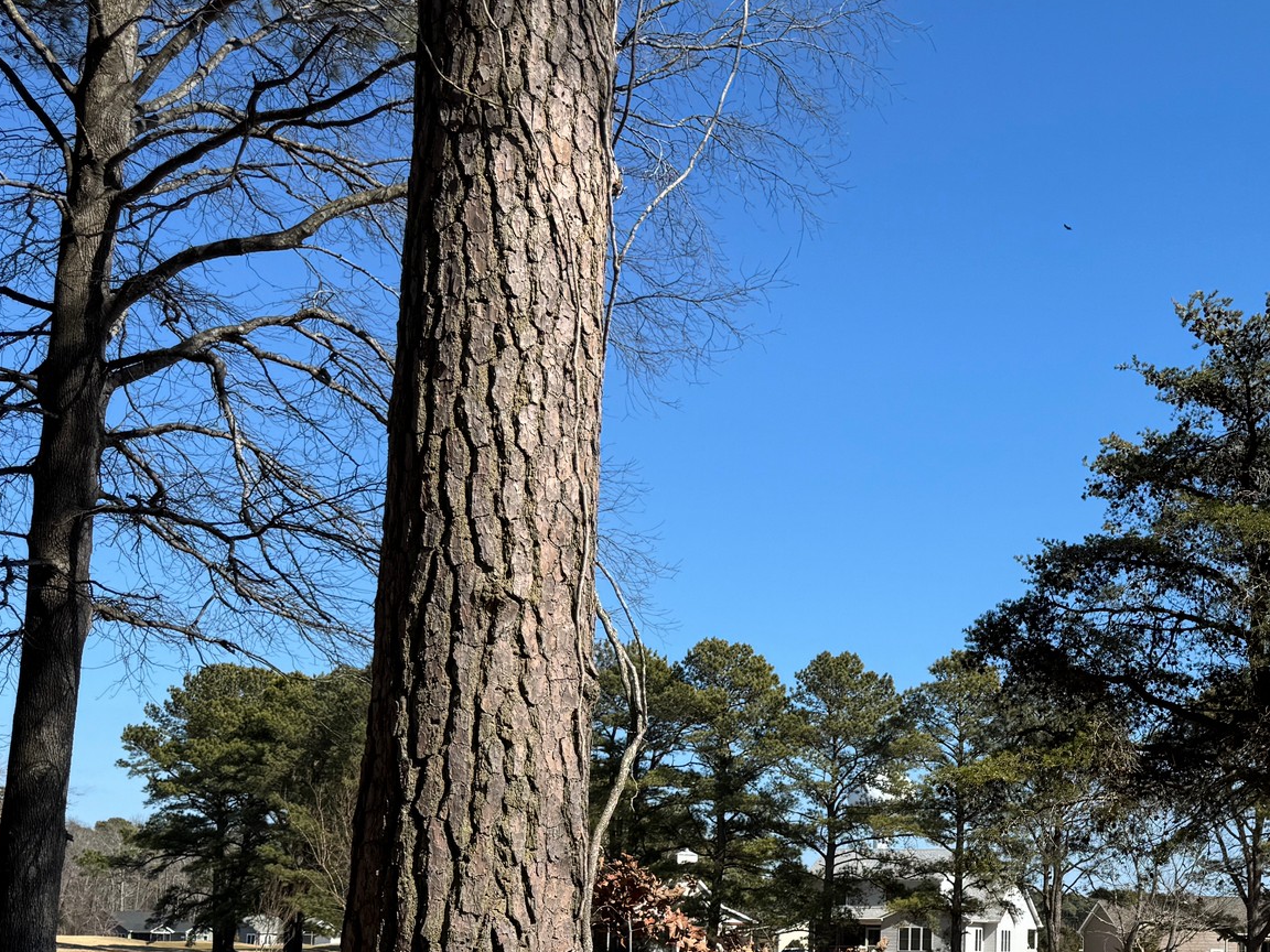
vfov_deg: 28.5
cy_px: 754
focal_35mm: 50
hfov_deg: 36.4
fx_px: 1834
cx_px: 1076
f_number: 1.78
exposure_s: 1/3802
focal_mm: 6.76
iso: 80
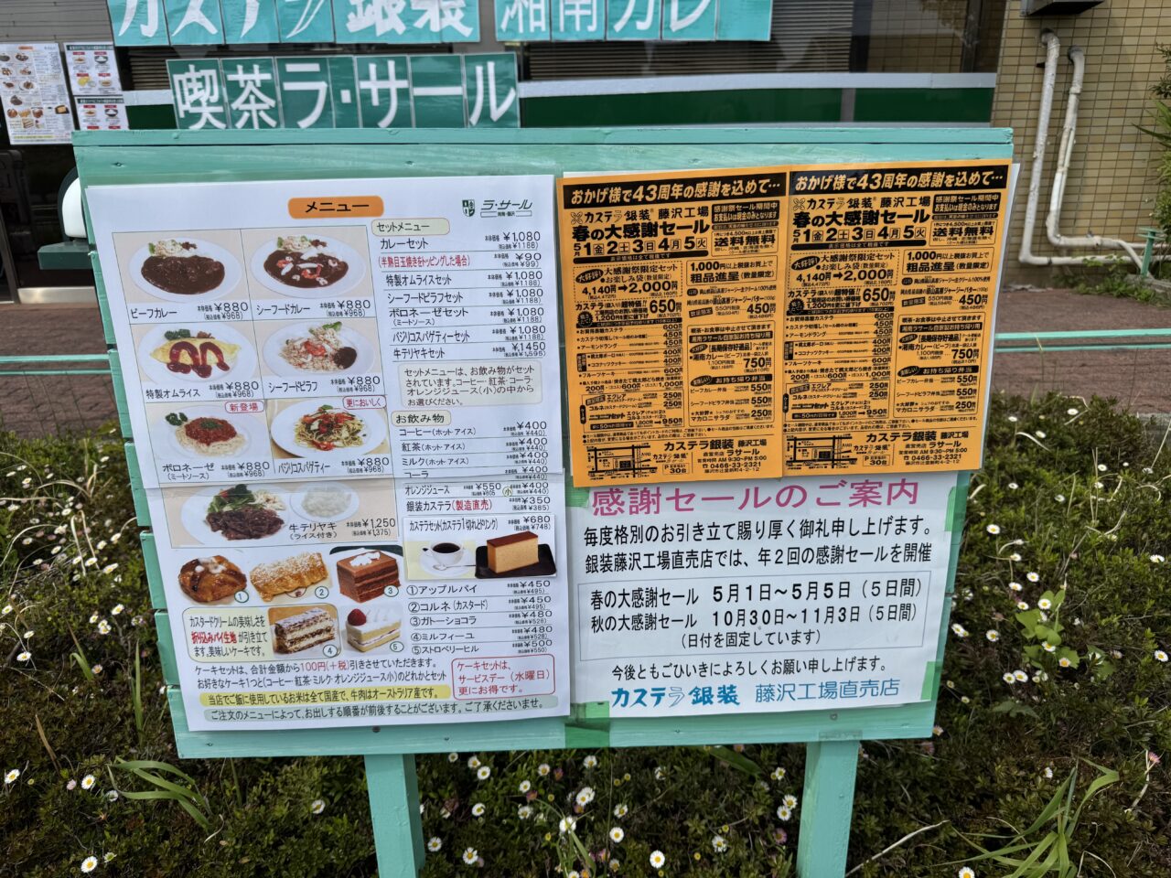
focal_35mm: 24
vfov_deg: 56.8
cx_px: 586
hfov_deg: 71.6
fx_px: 812
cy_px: 439
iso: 80
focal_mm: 6.76
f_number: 1.78
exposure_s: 1/3802
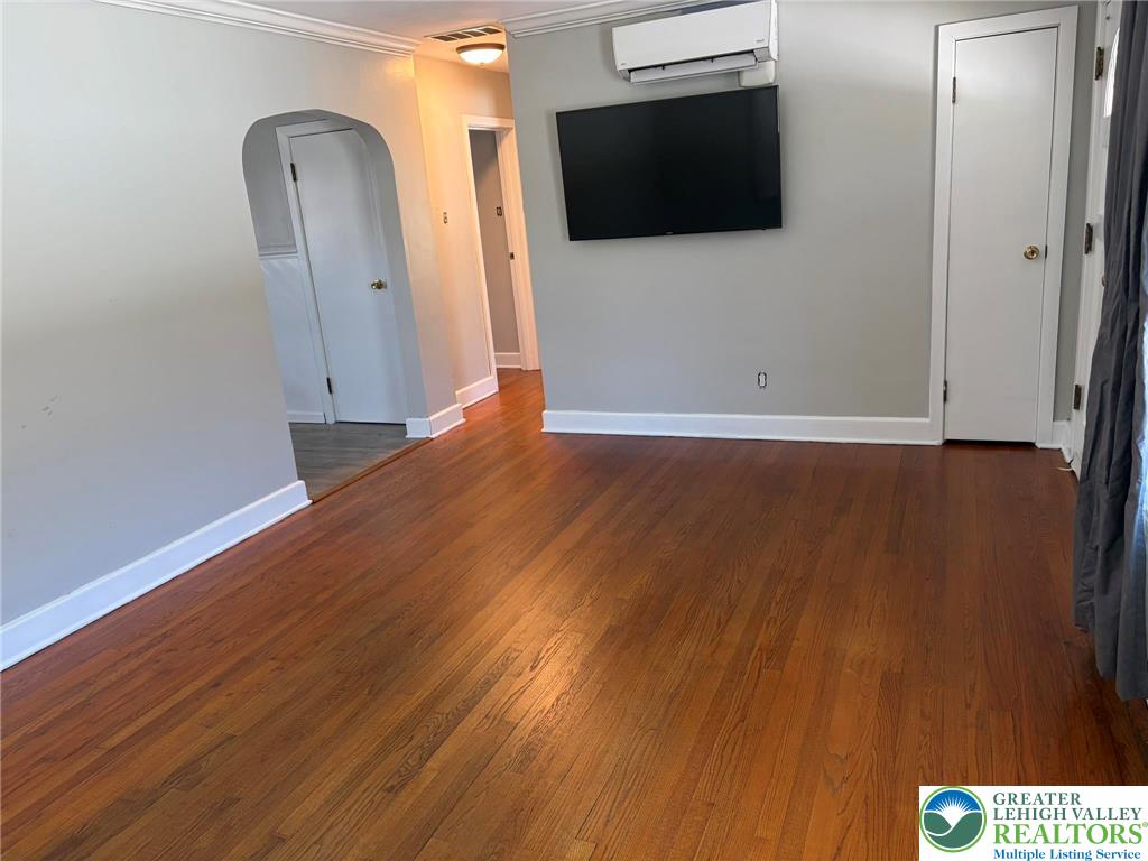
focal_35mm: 26
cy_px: 430
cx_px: 574
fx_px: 862
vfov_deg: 53.1
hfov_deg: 67.3
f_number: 1.6
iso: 125
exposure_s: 1/69
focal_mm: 5.96
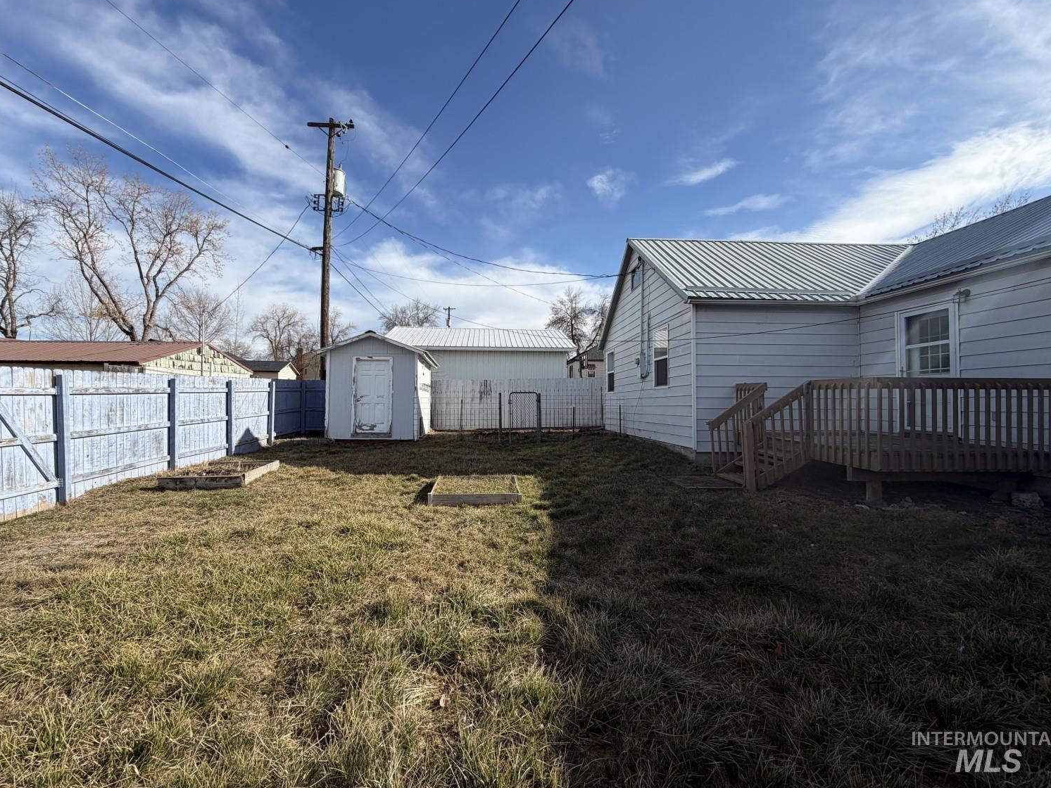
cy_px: 390
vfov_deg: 81.8
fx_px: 455
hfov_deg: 98.1
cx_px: 511
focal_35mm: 15
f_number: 2.2
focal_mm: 2.22
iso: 20
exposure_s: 1/770
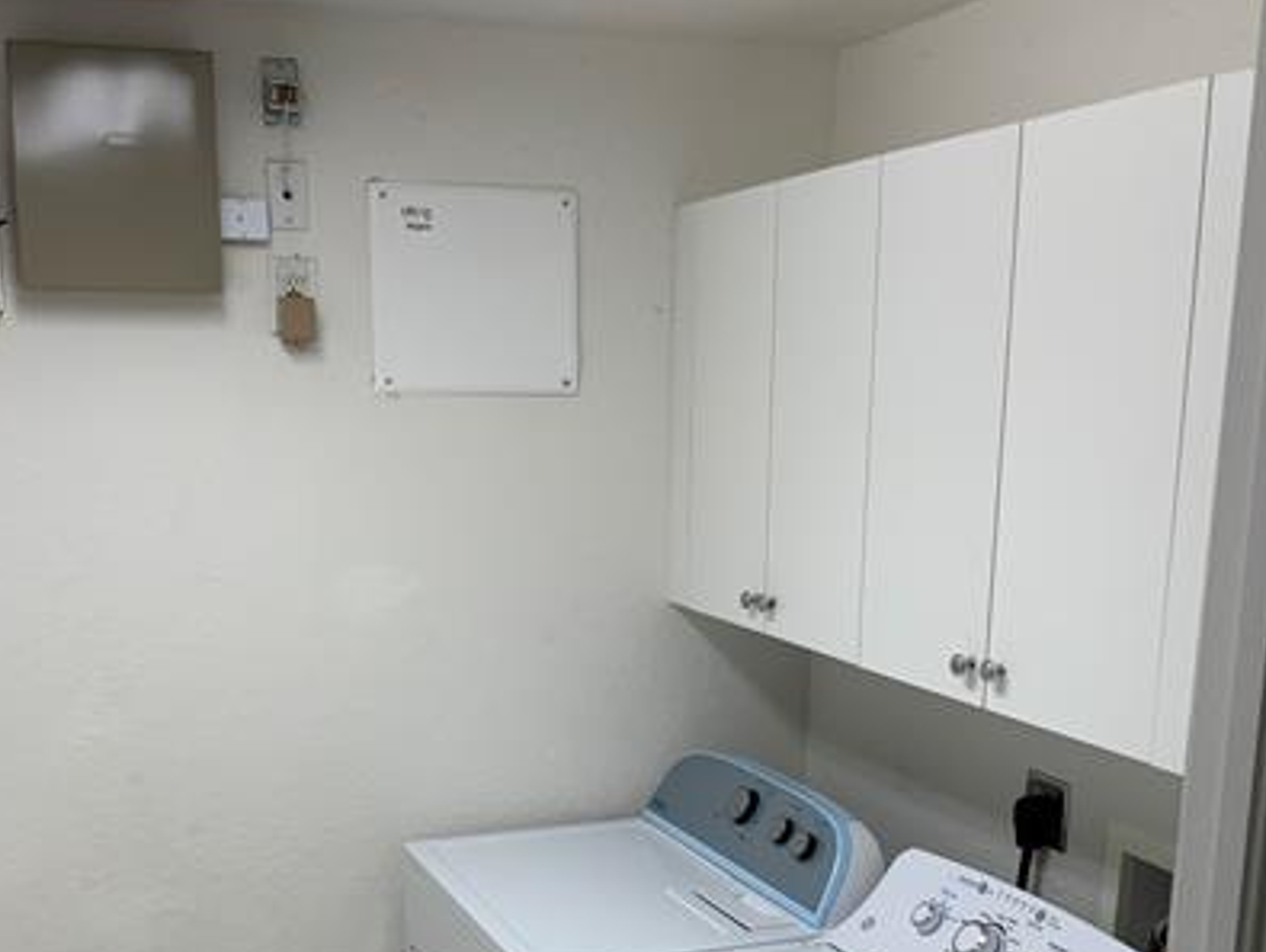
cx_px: 583
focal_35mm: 44
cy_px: 779
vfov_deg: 31.9
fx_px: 1611
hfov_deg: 42.9
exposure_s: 1/120
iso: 50
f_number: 1.8
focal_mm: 3
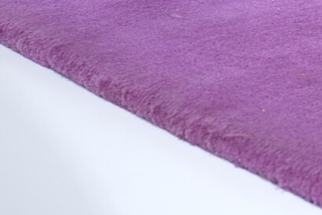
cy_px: -47
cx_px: 416
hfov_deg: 12.7
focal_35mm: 156
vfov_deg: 8.7
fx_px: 1395
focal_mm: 35
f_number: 5.6
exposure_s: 1/56
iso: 800
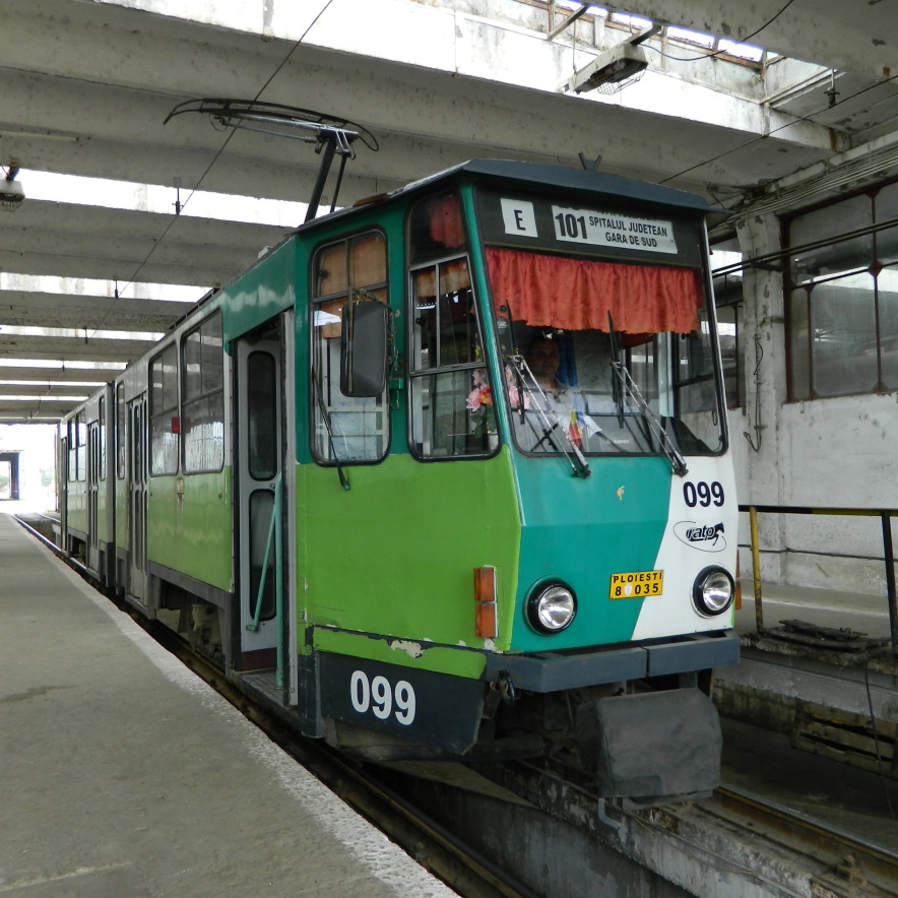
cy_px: 450
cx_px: 439
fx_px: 880
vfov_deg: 54.0
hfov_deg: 54.0
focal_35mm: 30
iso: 80
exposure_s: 1/50
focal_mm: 4.5
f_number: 3.1
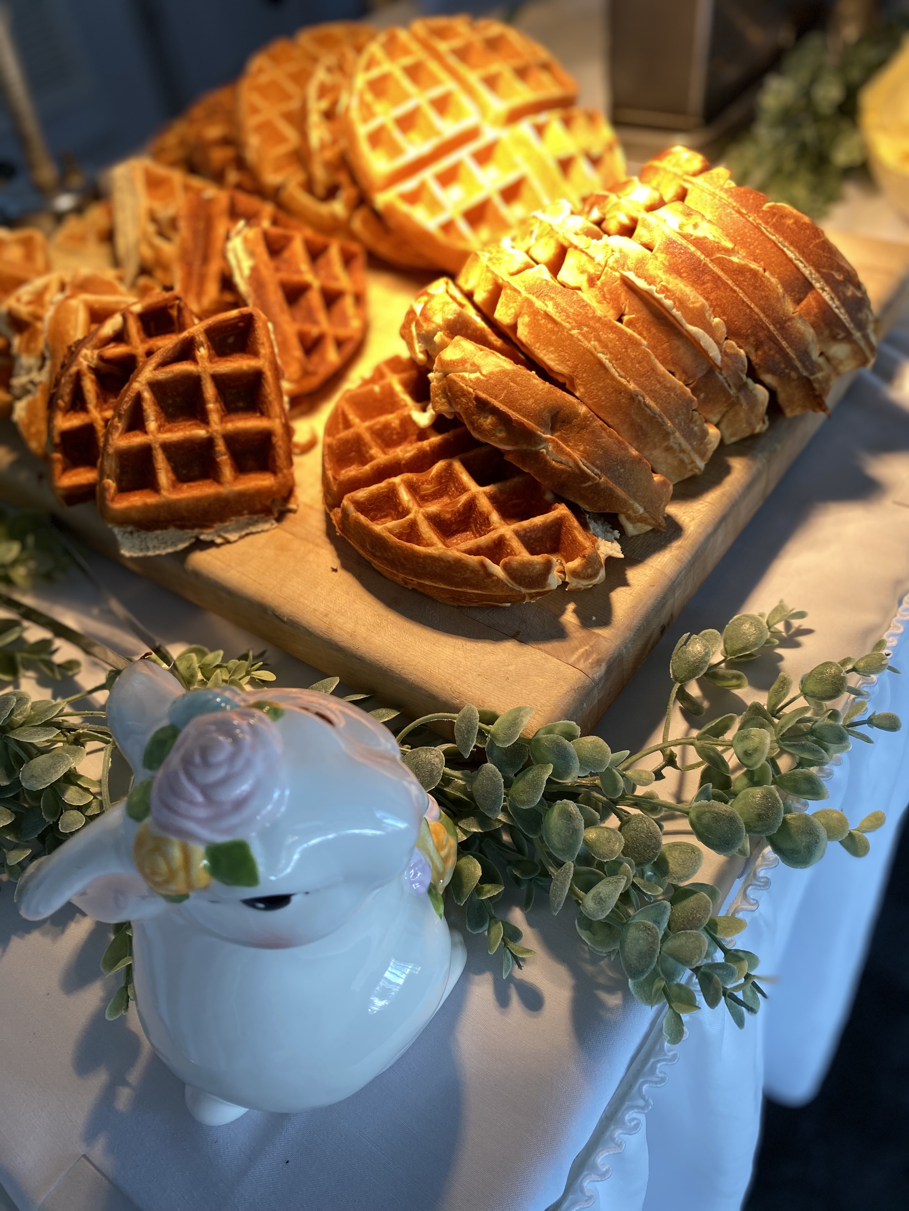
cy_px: 606
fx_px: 910
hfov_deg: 53.1
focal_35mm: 26
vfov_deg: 67.3
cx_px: 454
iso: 40
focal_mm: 4.25
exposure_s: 1/120
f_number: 1.8
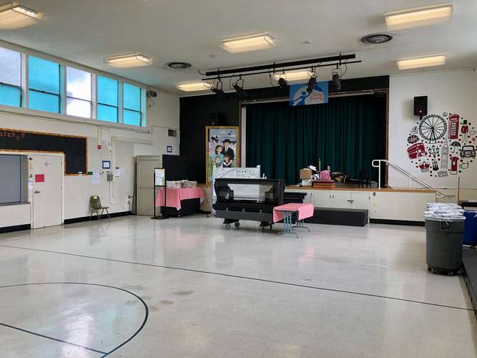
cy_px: 179
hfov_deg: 63.5
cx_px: 238
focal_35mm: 28
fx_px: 386
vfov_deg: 49.7
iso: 50
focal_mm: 4
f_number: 1.8
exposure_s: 1/120
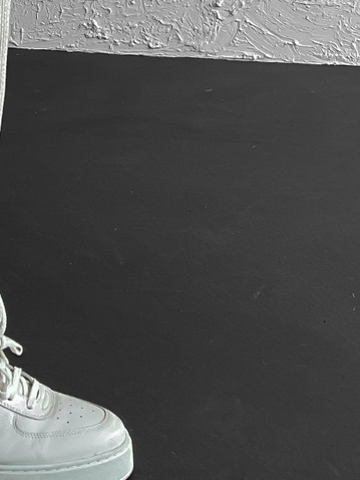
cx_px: -155
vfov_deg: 18.0
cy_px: -244
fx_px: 1344
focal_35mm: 97
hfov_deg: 14.4
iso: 16
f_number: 1.8
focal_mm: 3
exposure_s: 1/160
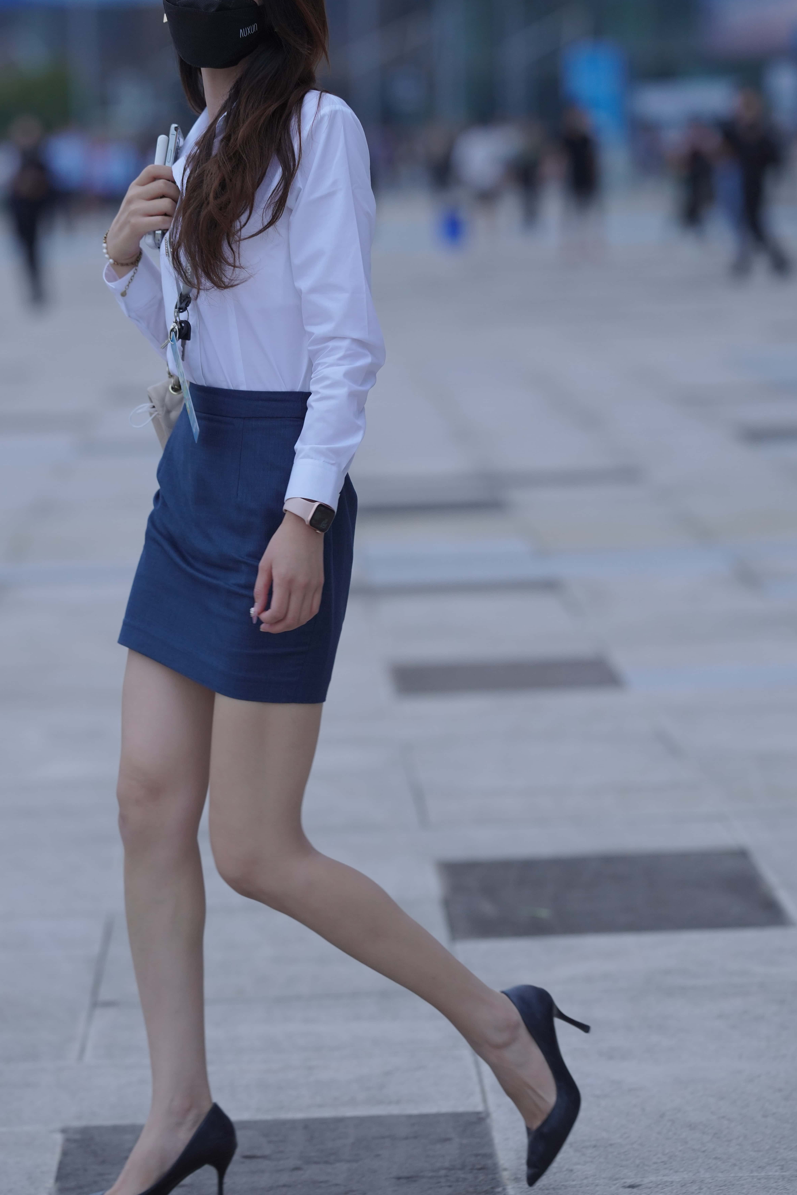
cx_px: 305
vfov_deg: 11.3
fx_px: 6043
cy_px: 536
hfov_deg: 7.5
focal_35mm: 182
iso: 500
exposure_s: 1/320
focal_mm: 135
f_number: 2.8
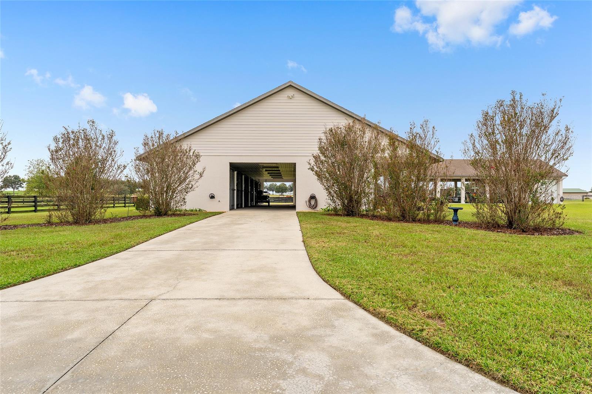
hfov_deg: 81.5
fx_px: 344
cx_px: 296
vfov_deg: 59.7
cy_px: 197
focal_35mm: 21
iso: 400
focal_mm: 20.9
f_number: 7.1
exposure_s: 1/250
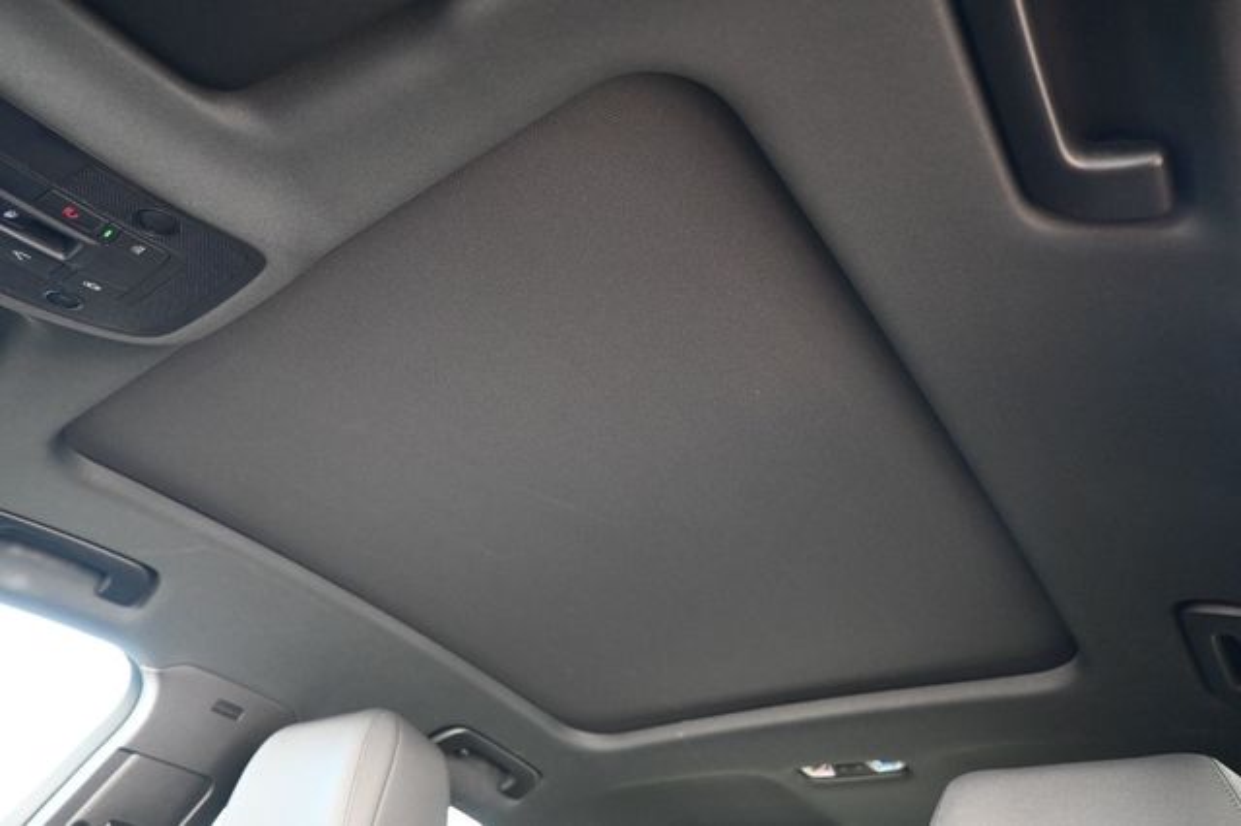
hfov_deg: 73.8
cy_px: 413
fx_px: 827
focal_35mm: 24
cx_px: 620
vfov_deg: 53.1
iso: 2800
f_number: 3.5
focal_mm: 16
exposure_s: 1/125
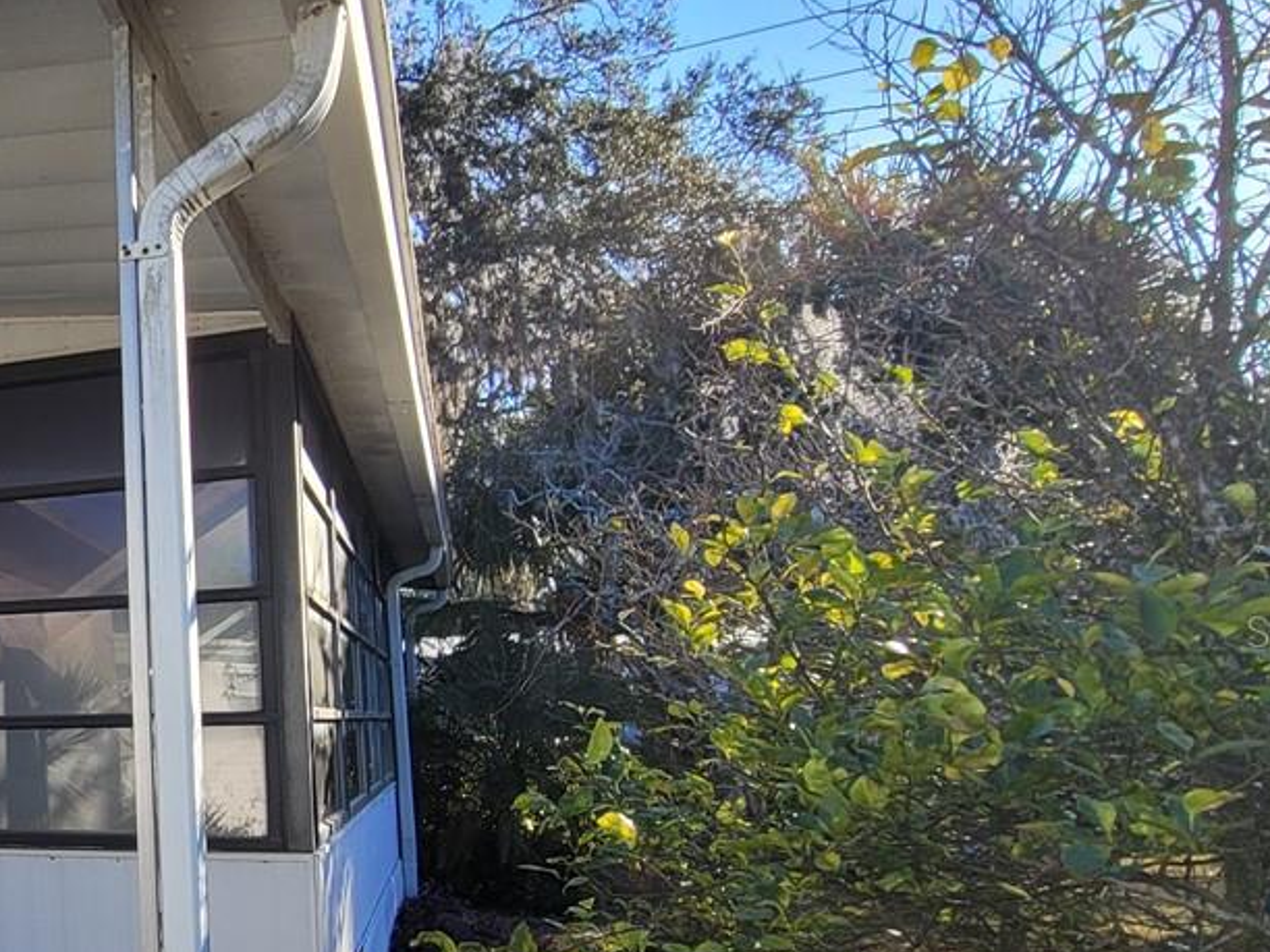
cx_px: -218
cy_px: 631
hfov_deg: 40.1
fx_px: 1247
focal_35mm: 34
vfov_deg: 41.3
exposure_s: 1/598
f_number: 2.2
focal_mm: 2.2
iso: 50
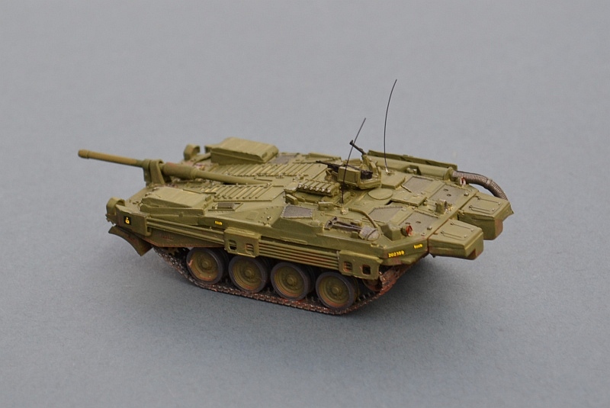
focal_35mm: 82
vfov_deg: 16.6
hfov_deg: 24.6
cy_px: 204
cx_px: 305
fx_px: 1399
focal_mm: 55
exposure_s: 1/60
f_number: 7.1
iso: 400
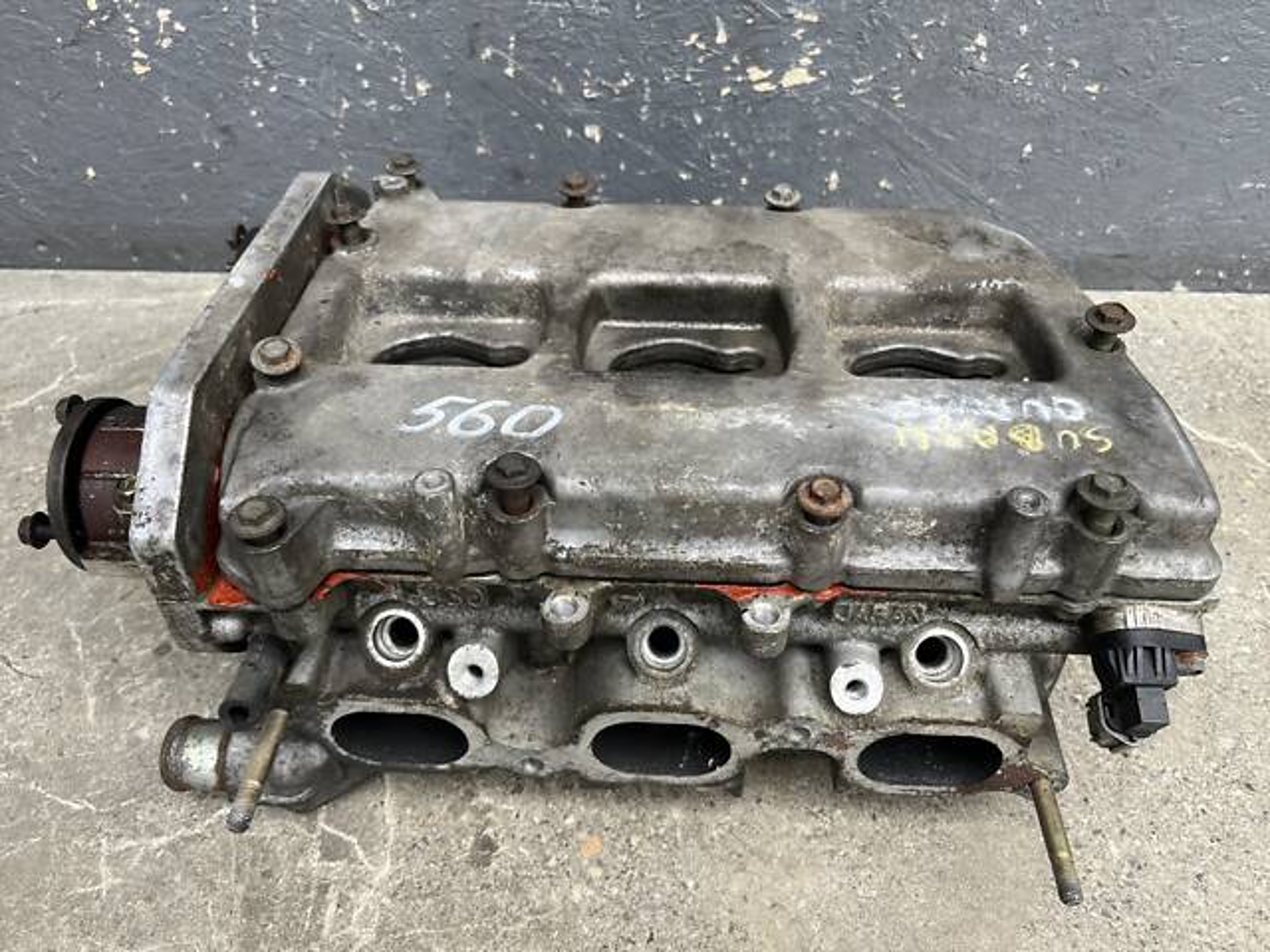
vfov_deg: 53.1
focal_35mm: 26
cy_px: 476
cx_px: 635
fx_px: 954
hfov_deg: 67.3
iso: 50
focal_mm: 5.1
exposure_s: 1/309
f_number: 1.6
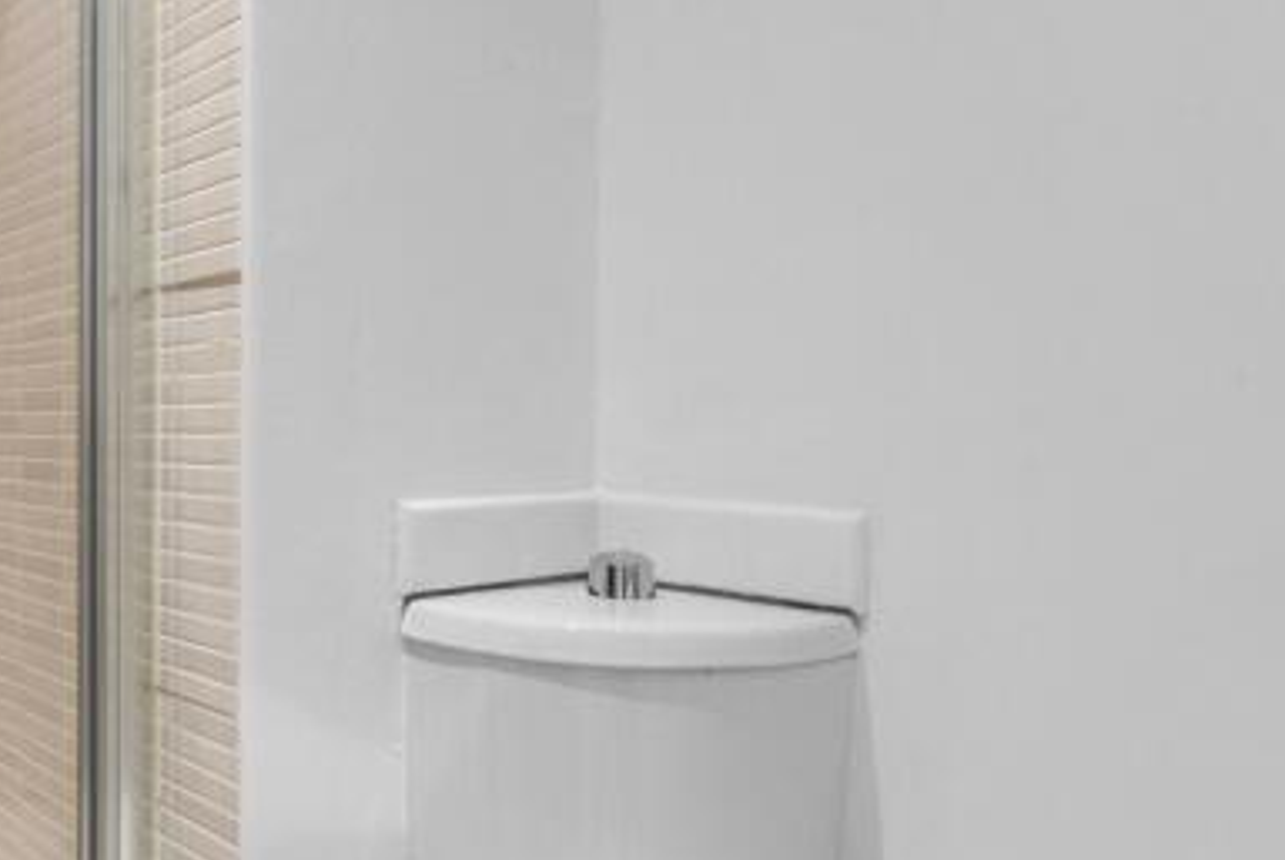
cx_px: 268
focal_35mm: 32
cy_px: 465
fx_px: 1144
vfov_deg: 41.2
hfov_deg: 54.8
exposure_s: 1/1.67
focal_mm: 12
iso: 640
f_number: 22
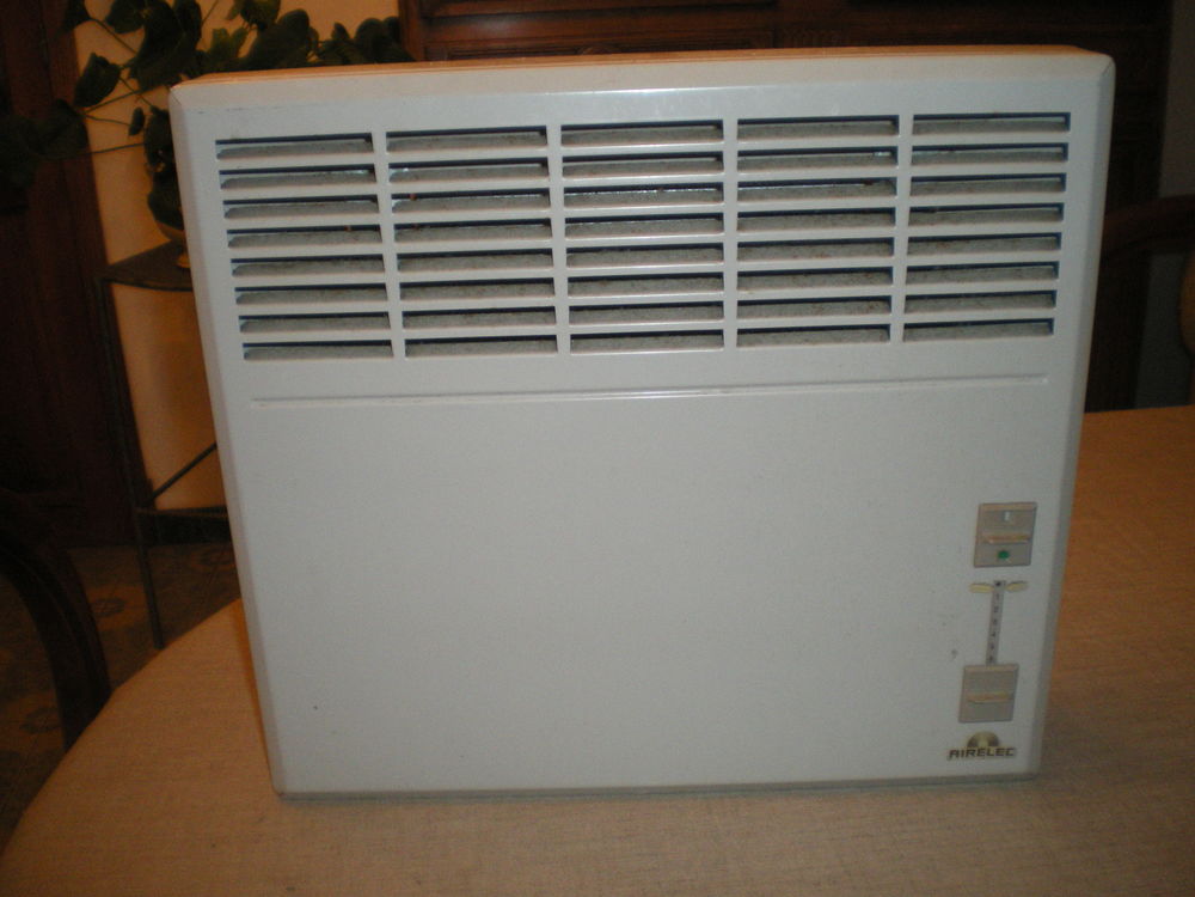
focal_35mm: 36
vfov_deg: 39.7
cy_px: 448
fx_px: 1243
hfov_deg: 51.4
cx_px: 598
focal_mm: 6.3
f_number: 3.1
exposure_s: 1/50
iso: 320
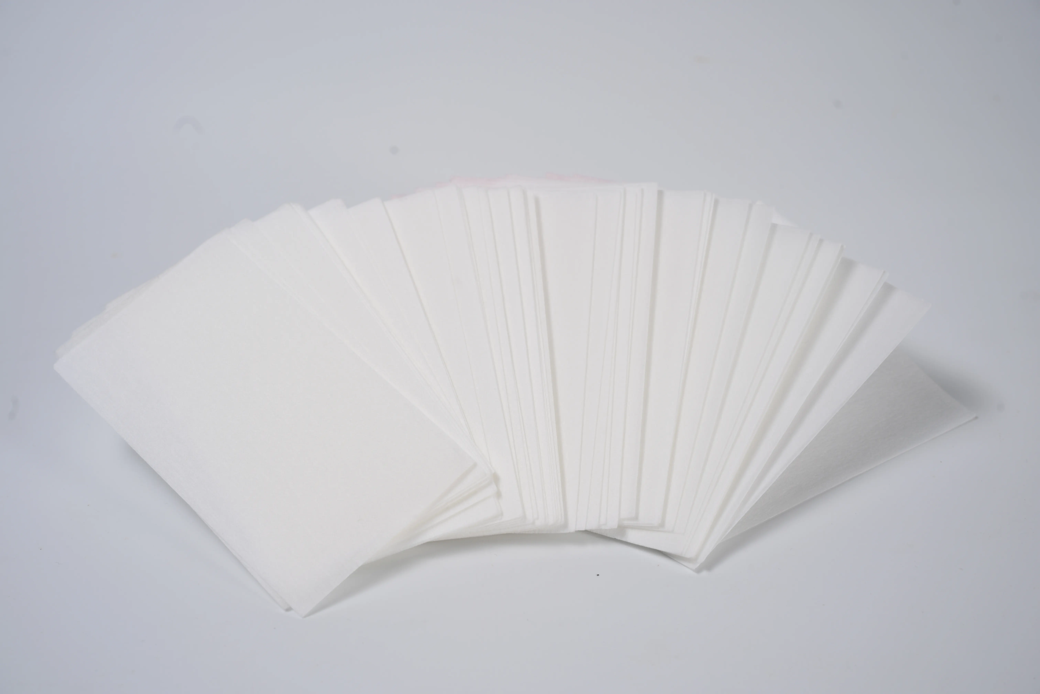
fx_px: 1704
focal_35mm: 59
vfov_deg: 23.0
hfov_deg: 33.9
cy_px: 347
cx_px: 520
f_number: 9
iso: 125
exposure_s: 1/125
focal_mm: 59
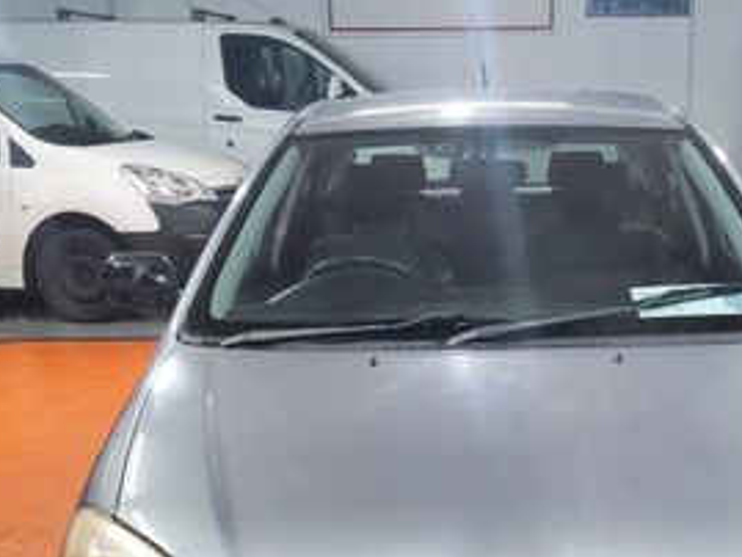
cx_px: 497
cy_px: 458
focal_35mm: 58
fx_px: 1244
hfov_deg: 32.9
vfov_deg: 24.8
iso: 200
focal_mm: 3.08
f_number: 2
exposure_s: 1/50
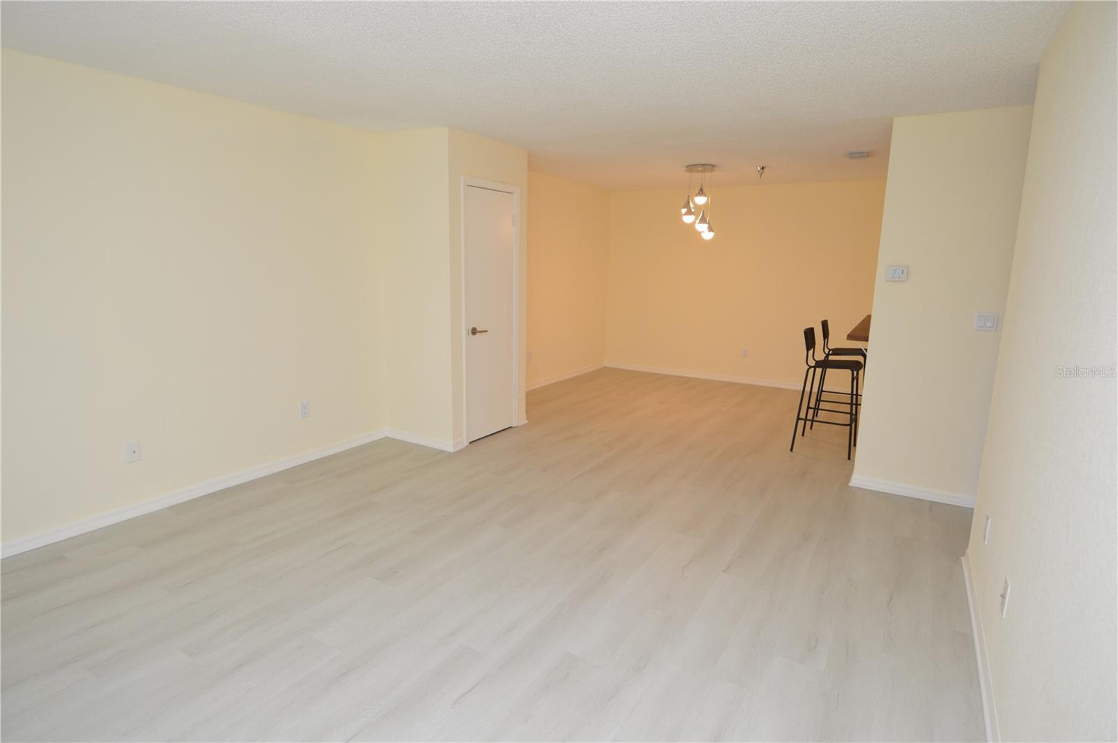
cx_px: 559
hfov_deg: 90.1
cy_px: 372
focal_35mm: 18
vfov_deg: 67.3
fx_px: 558
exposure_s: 1/60
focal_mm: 12
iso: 400
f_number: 4
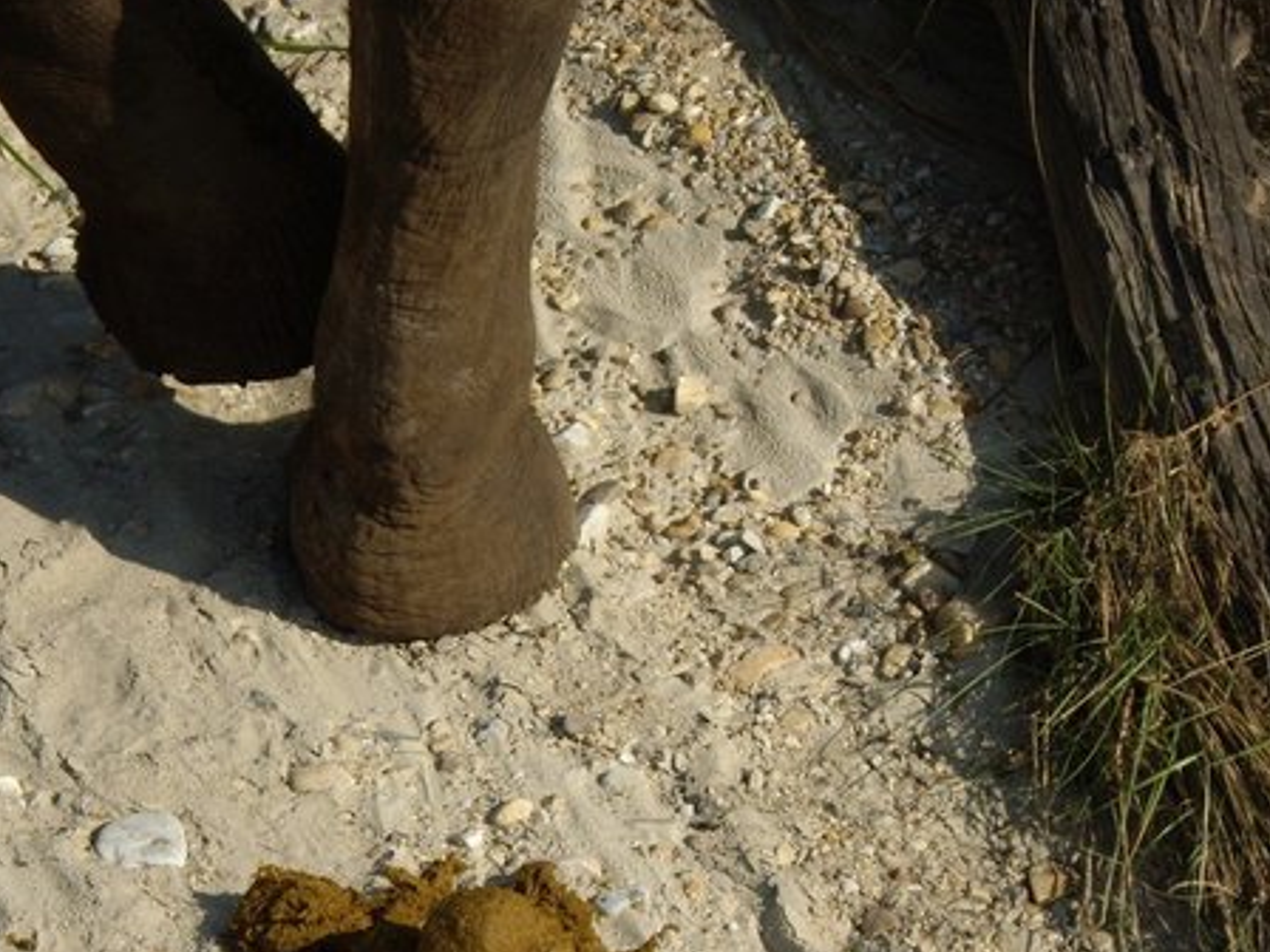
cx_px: 420
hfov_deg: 12.1
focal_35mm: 163
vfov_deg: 9.1
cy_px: 615
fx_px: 5980
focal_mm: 18.6
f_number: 8.3
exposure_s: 1/320
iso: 100
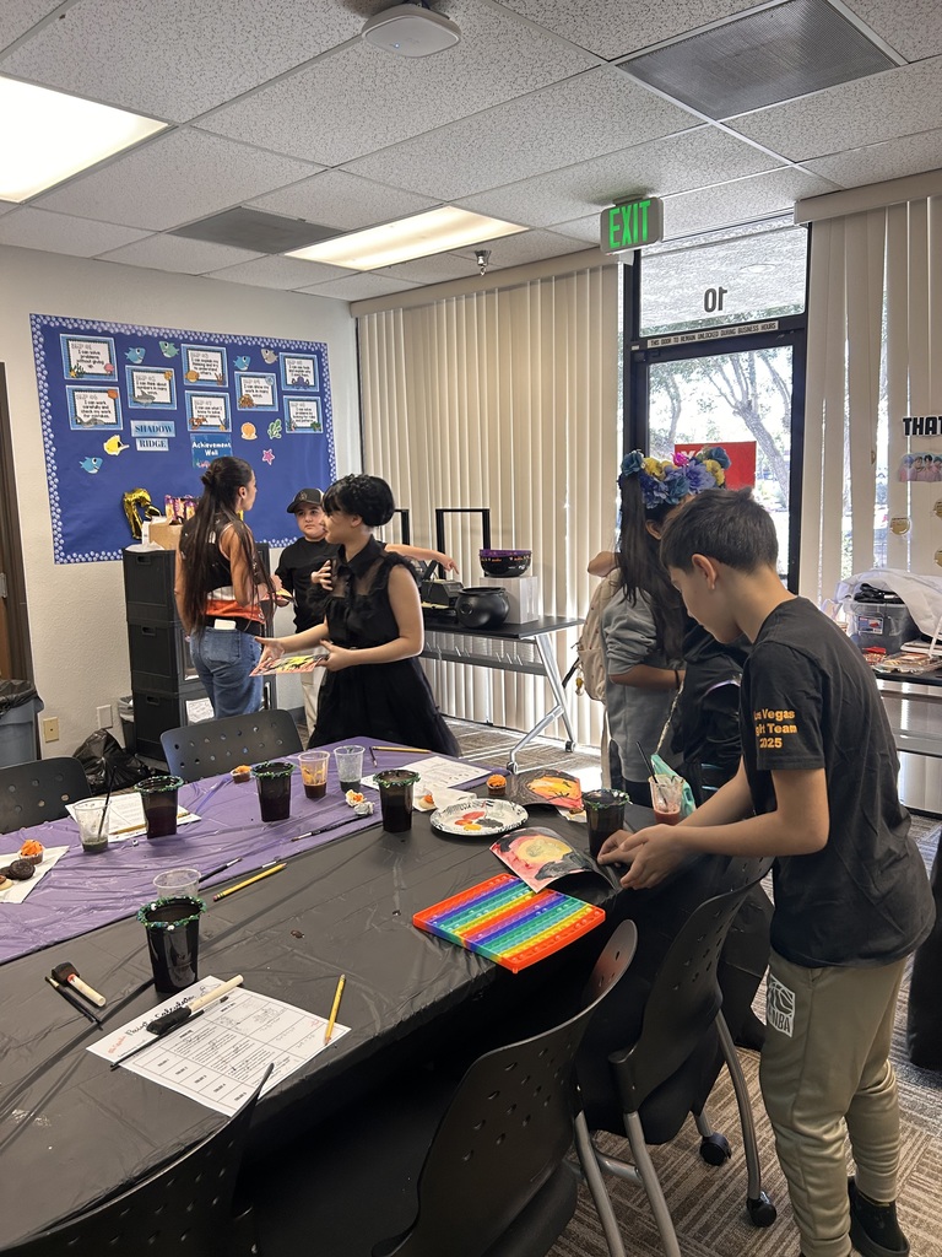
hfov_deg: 53.1
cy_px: 628
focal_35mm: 26
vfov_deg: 67.3
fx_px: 943
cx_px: 471
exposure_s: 1/120
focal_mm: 5.7
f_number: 1.5
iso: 125
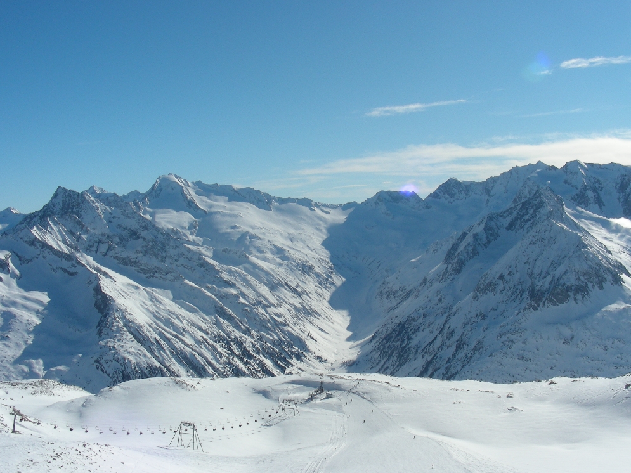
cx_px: 342
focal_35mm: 43
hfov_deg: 43.8
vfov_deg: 33.6
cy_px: 261
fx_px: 784
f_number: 6.8
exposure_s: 1/470
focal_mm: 6.3
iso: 50
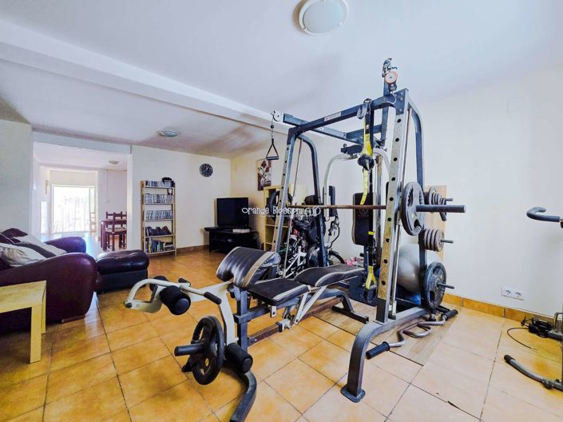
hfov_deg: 106.2
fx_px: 211
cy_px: 211
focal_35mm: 13
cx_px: 282
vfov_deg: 89.9
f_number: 2.2
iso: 200
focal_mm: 2.2
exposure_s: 1/50
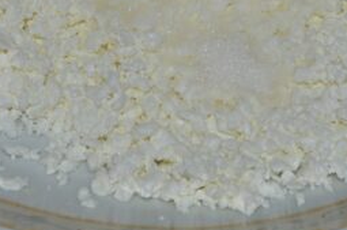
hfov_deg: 19.1
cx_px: 161
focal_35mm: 107
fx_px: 1029
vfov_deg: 12.4
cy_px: -65
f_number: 8
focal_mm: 26
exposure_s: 1/60
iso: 100
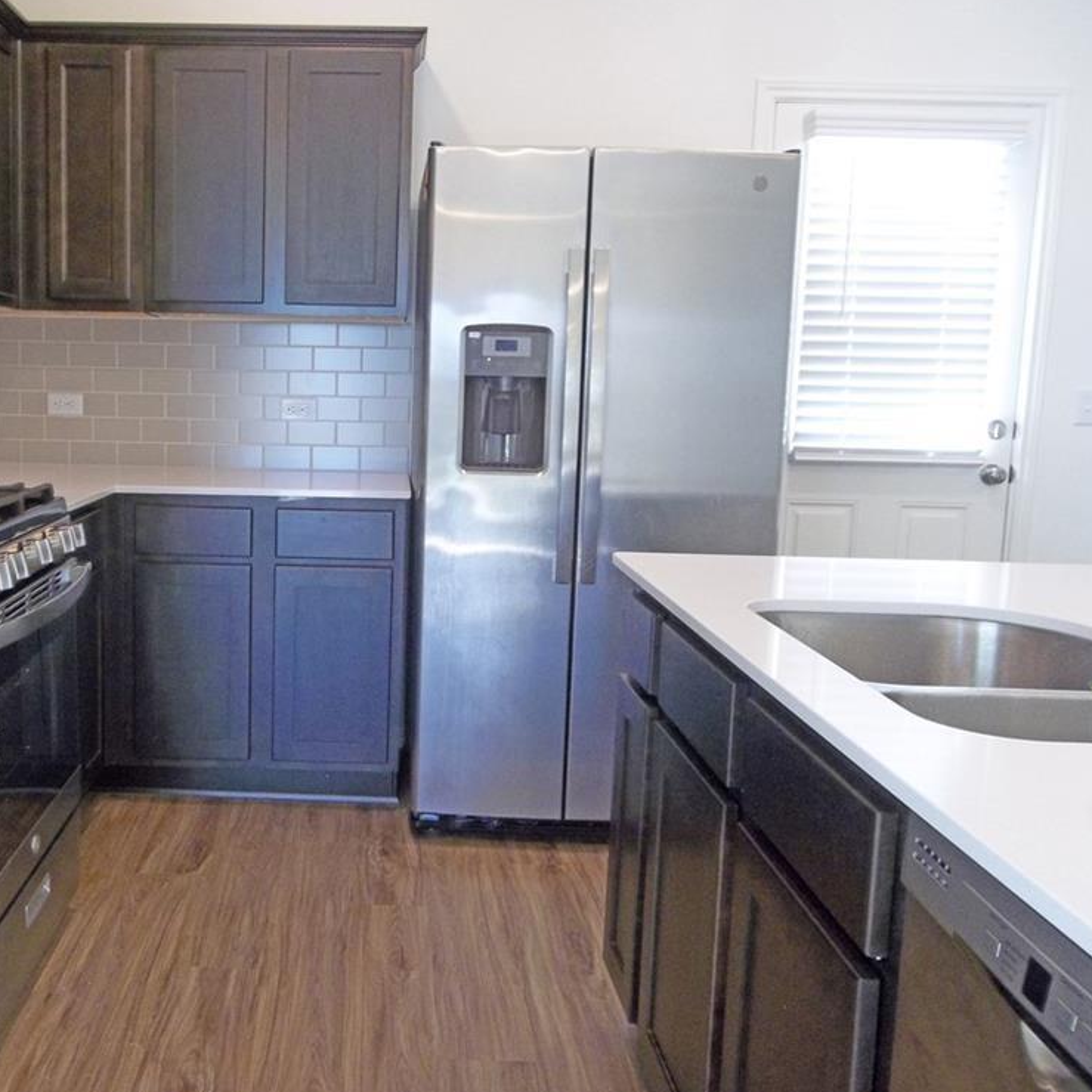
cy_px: 543
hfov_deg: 48.7
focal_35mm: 33
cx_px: 349
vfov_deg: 49.7
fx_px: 1178
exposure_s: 1/20
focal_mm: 4.9
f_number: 3.5
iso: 160
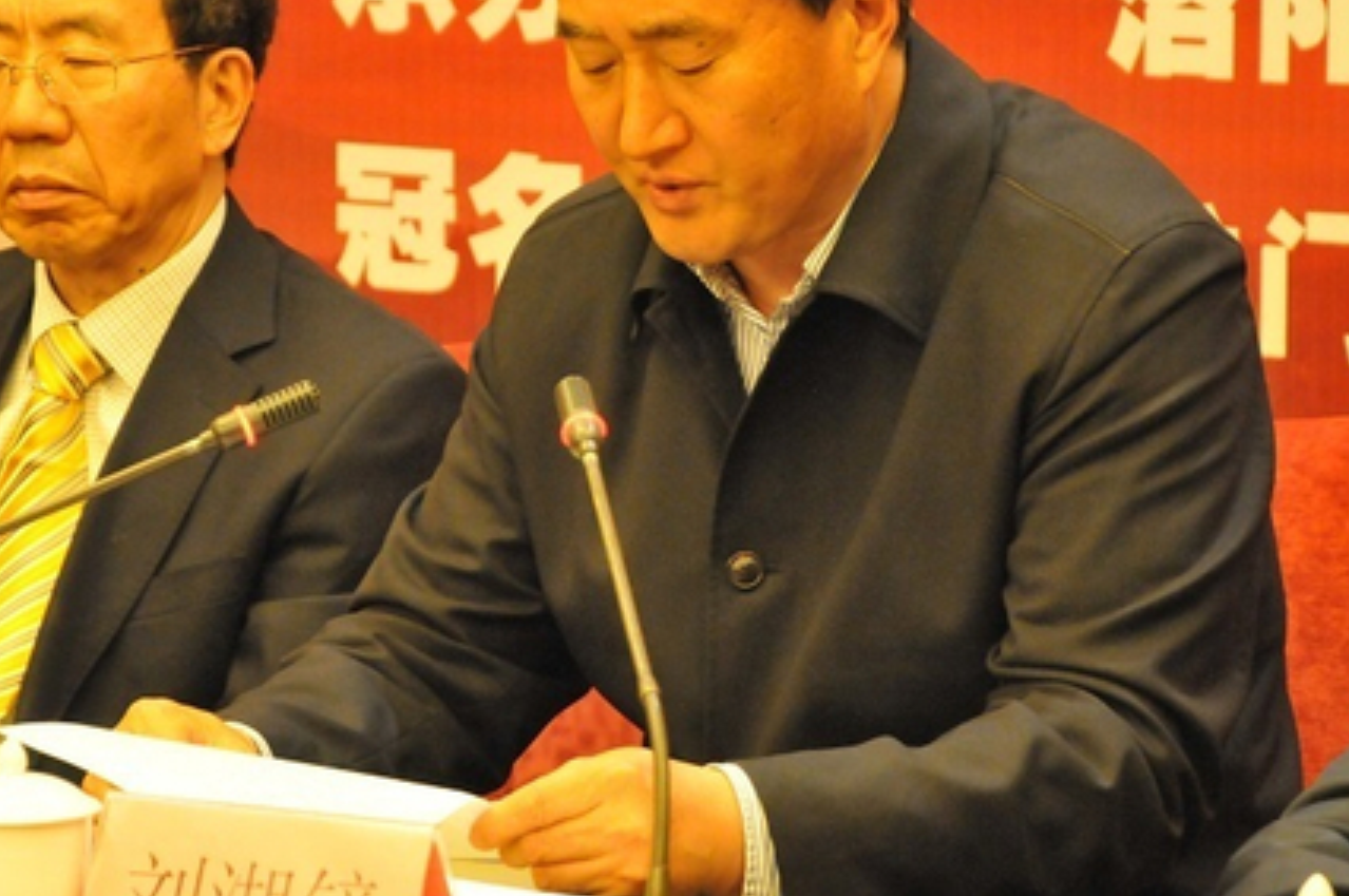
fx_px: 8861
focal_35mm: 237
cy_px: 382
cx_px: 659
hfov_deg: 8.7
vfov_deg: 5.8
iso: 3200
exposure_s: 1/30
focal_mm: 105
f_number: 5.6
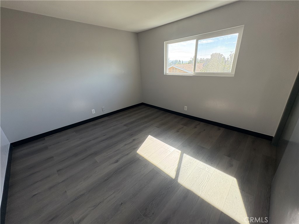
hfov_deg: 102.1
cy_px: 112
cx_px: 150
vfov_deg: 85.7
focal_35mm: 14
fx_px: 121
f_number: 2.2
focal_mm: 2.22
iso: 125
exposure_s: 1/99
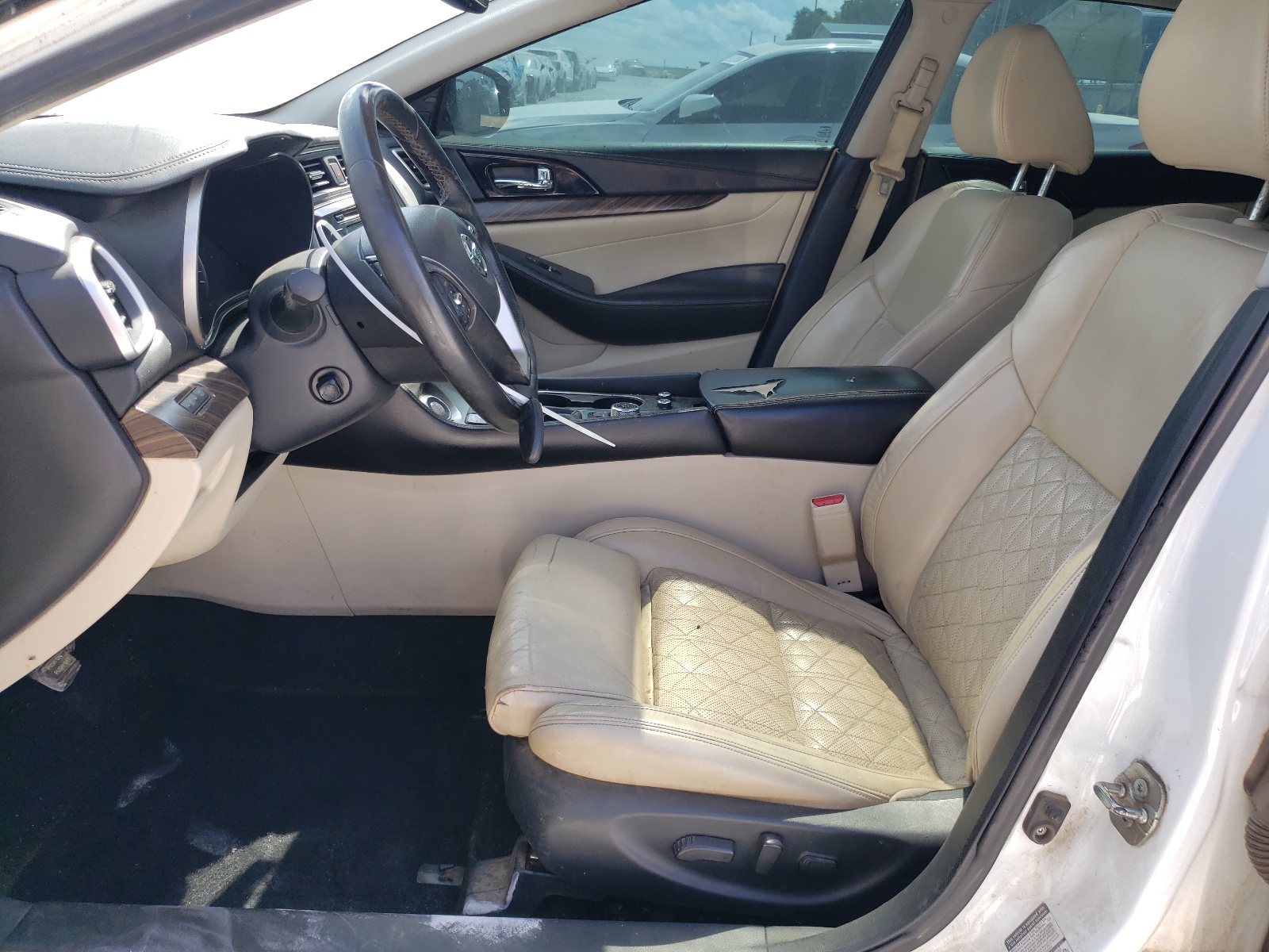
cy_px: 476
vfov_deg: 53.1
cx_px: 634
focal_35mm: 26
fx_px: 953
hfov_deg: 67.3
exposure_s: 1/417
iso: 50
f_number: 1.5
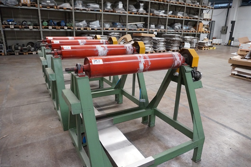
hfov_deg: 71.5
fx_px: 174
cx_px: 128
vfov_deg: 51.3
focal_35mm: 25
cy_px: 85
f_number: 3.5
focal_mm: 16
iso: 2500
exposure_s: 1/160
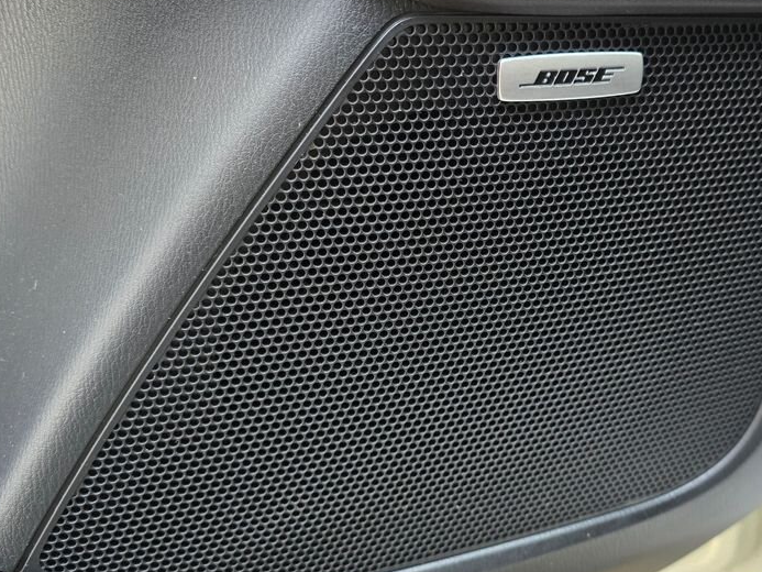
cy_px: 283
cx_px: 463
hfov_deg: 53.5
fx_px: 749
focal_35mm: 34
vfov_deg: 41.8
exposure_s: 1/100
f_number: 1.7
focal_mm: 6.3
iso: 500
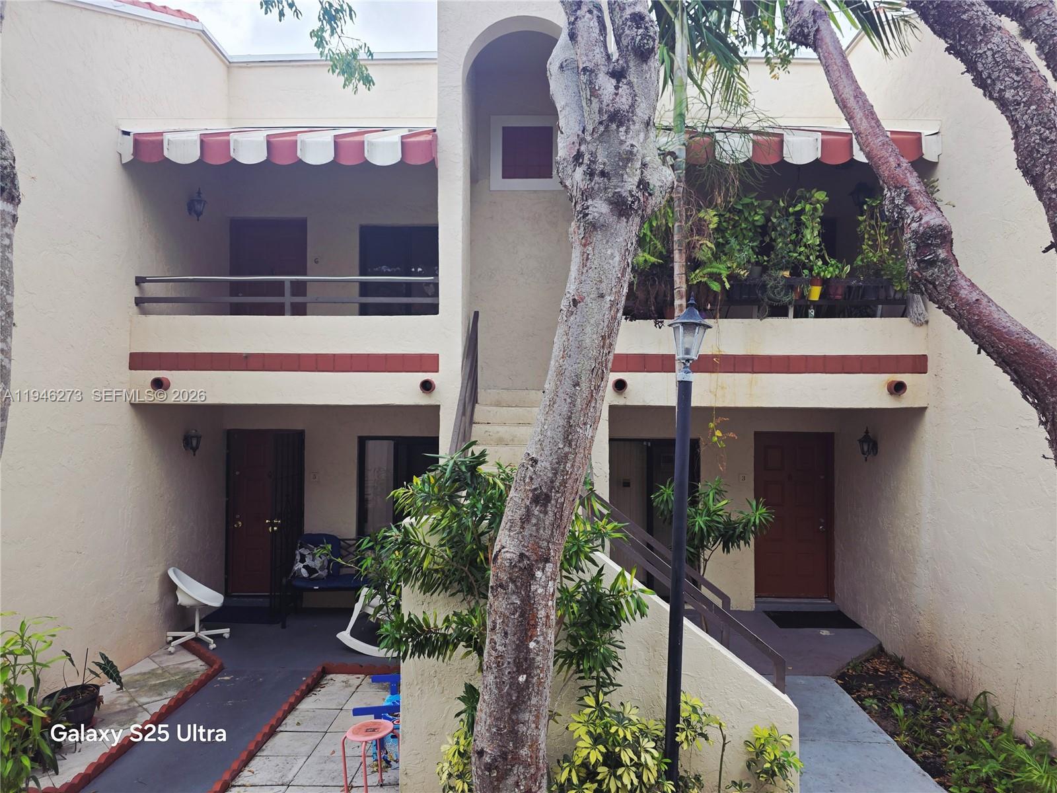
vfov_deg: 58.9
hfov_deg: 73.9
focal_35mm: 23
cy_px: 396
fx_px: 702
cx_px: 528
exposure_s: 1/1785
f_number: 1.7
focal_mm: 6.3
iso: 80
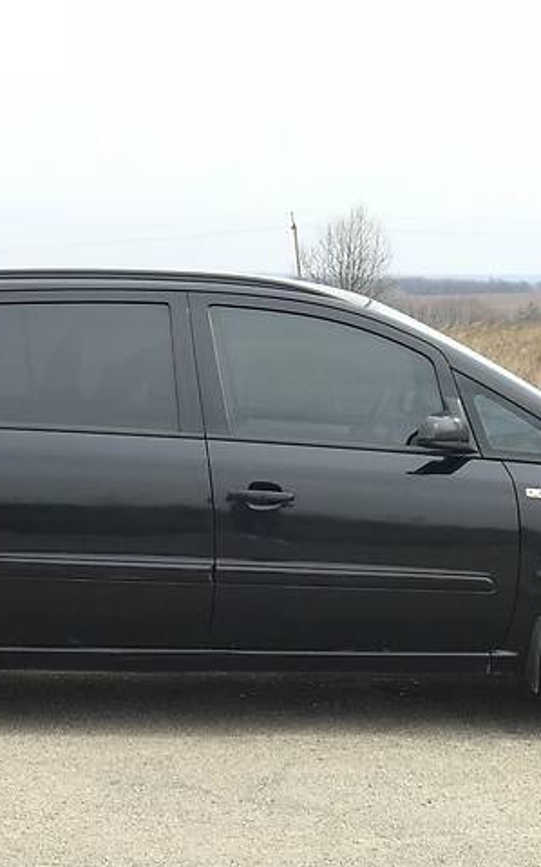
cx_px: 241
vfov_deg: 20.6
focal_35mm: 101
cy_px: 445
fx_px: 2385
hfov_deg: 12.9
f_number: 2.8
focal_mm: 6.6
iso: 20
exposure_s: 1/300
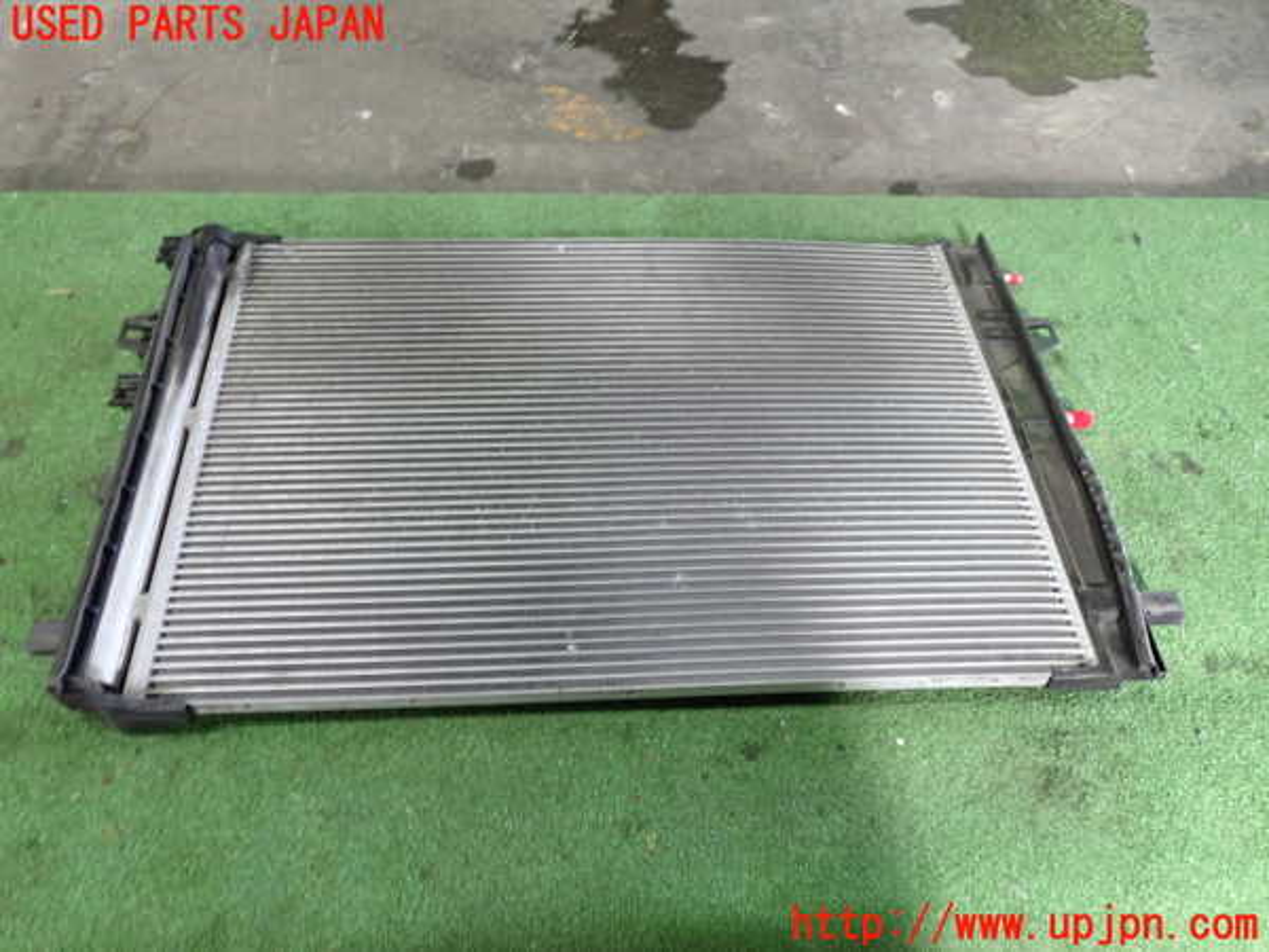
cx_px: 634
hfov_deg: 60.0
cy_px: 476
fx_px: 1100
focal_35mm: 30
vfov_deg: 46.8
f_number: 2.3
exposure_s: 1/30
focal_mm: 5.4
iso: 320
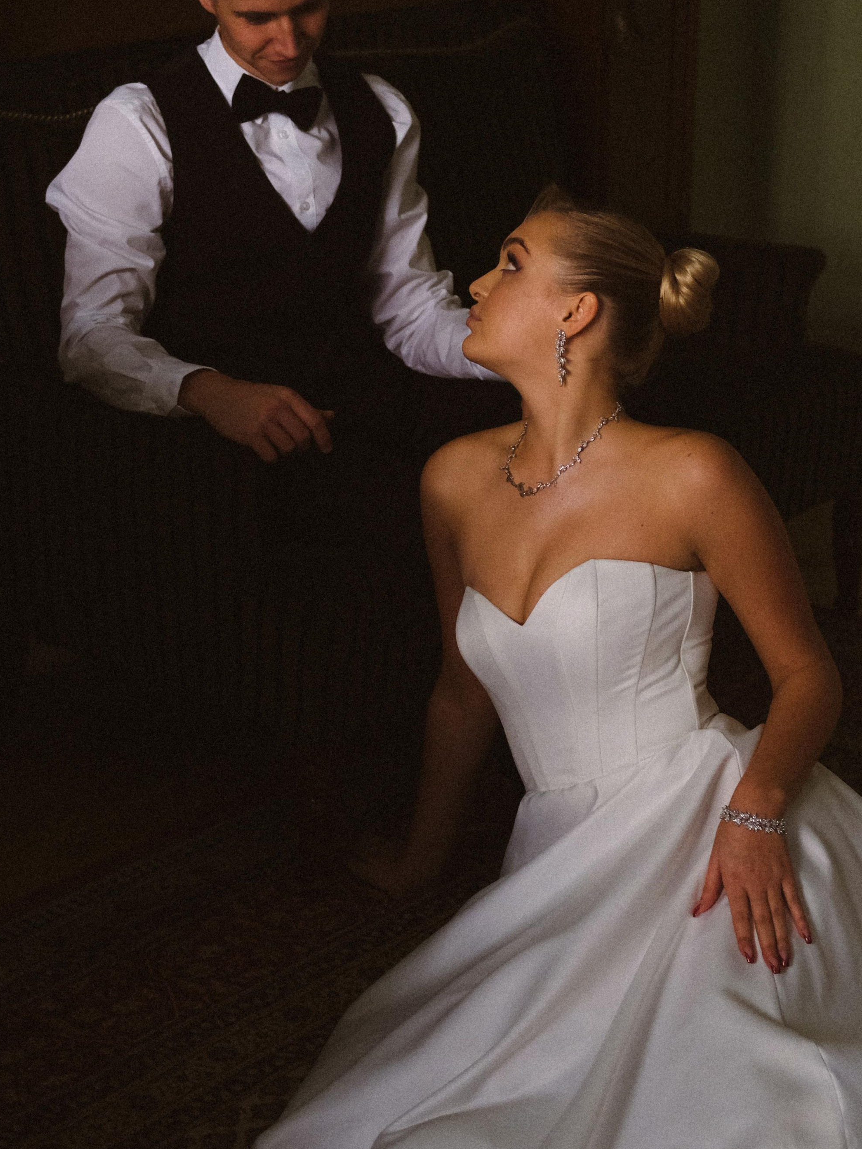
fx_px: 2457
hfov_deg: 19.9
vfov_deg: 26.3
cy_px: 498
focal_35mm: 74
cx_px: 363
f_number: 2
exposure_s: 1/125
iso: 2500
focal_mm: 35
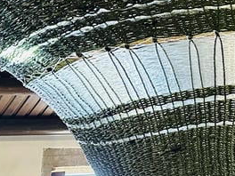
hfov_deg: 17.3
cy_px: -68
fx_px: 740
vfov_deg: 13.0
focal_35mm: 109
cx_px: 279
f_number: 1.78
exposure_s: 1/60
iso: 640
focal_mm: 6.86
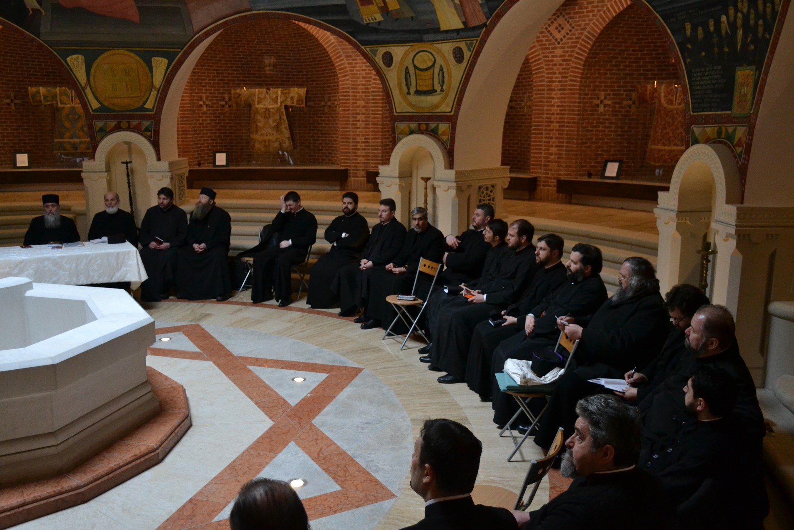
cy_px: 265
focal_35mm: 34
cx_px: 397
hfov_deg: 55.1
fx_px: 761
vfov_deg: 38.4
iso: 1600
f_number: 3.8
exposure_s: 1/125
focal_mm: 23
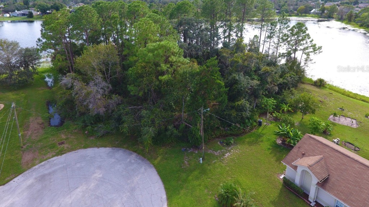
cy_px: 69
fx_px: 215
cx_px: 185
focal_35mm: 22
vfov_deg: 50.5
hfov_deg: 81.2
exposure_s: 1/248
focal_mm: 3.61
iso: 100
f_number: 2.8
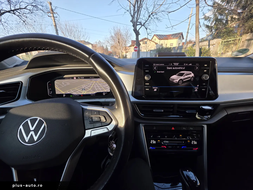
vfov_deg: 89.9
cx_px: 126
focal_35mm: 13
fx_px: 95
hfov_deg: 106.2
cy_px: 95
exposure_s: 1/83.9
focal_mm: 2.2
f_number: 1.9
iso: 20
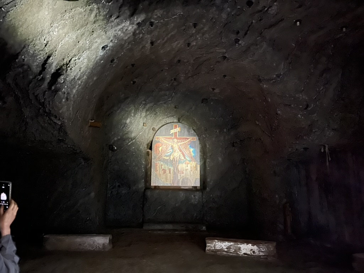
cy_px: 136
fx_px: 273
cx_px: 182
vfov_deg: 53.1
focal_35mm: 26
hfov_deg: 67.3
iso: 4000
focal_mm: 5.1
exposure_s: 1/5
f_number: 1.6
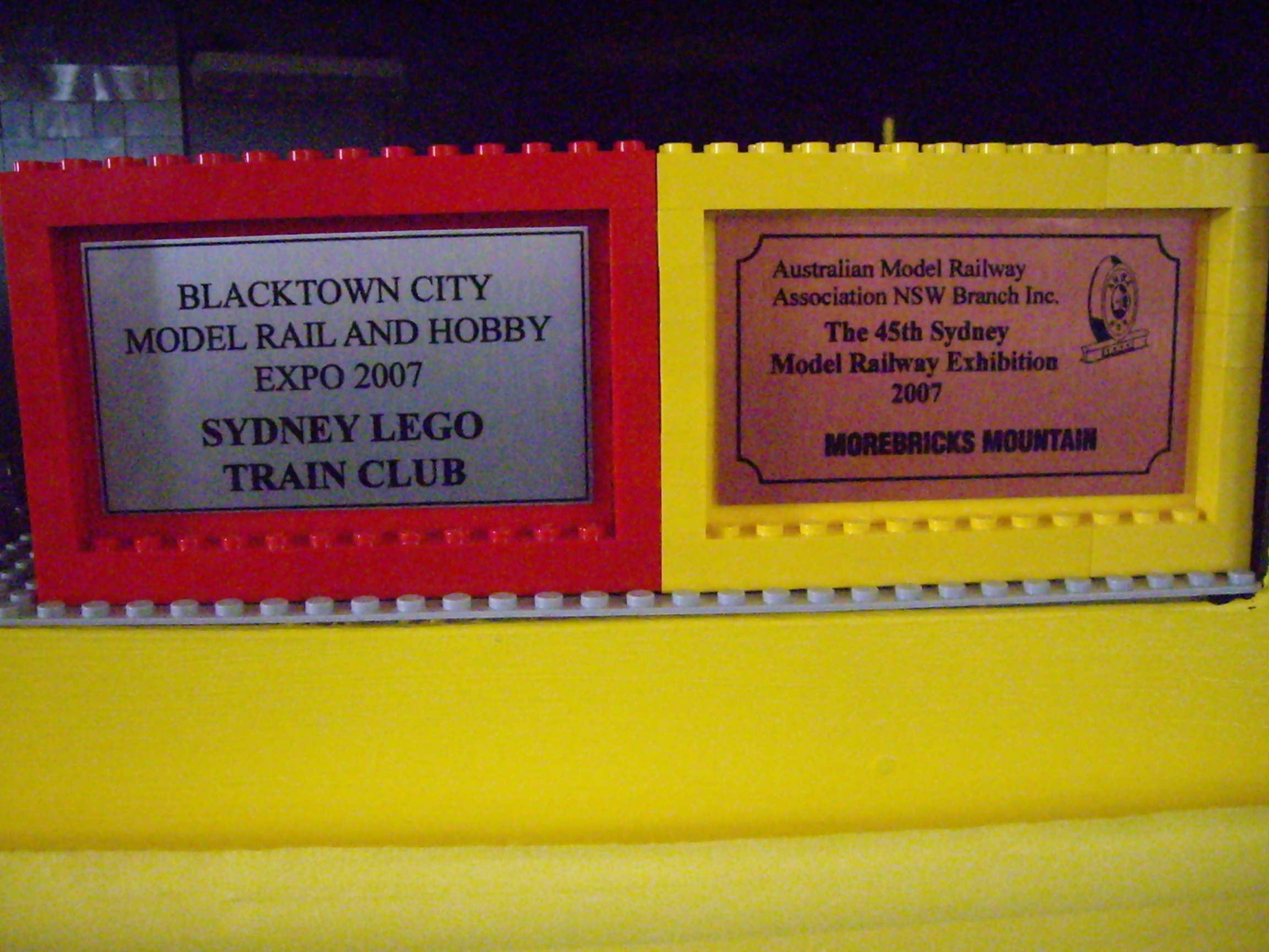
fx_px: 1393
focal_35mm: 38
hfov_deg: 49.0
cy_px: 476
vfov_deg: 37.7
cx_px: 634
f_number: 2.7
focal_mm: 6.2
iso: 1600
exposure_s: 1/125
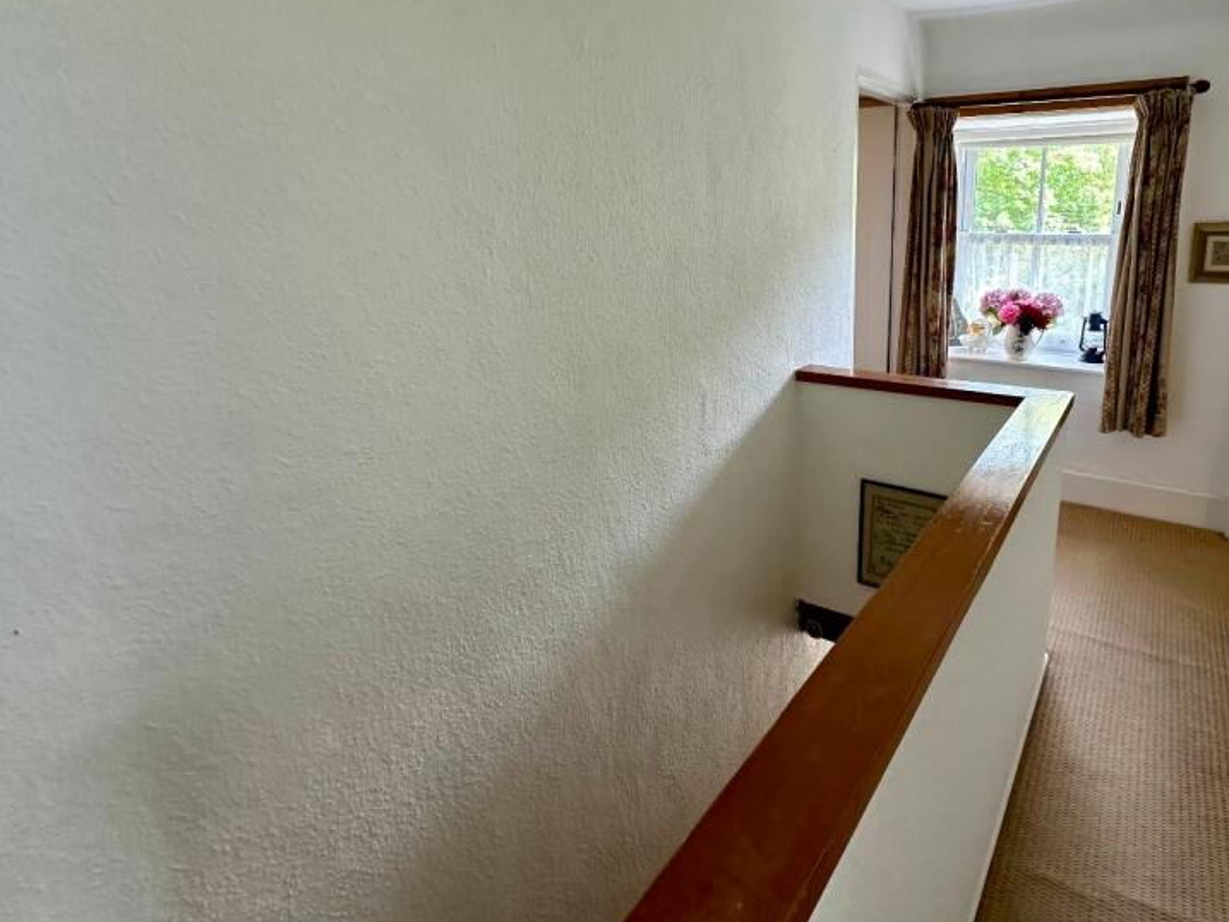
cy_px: 363
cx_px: 768
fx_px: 710
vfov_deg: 65.3
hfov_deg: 80.2
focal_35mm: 20
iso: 200
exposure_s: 1/99
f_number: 2.2
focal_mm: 2.22
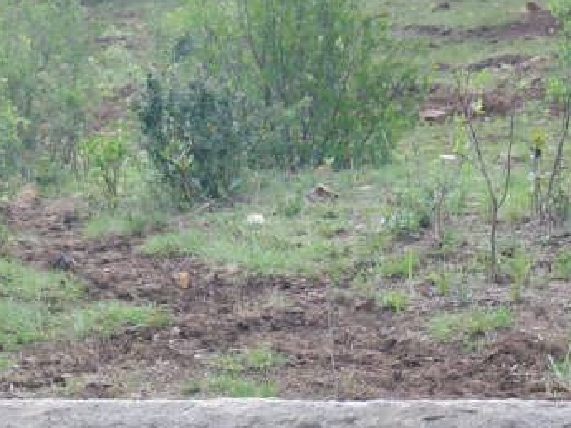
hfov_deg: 20.9
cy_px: 727
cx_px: 273
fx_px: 1551
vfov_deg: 14.2
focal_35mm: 94
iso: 80
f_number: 3.5
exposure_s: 1/107
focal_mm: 4.9
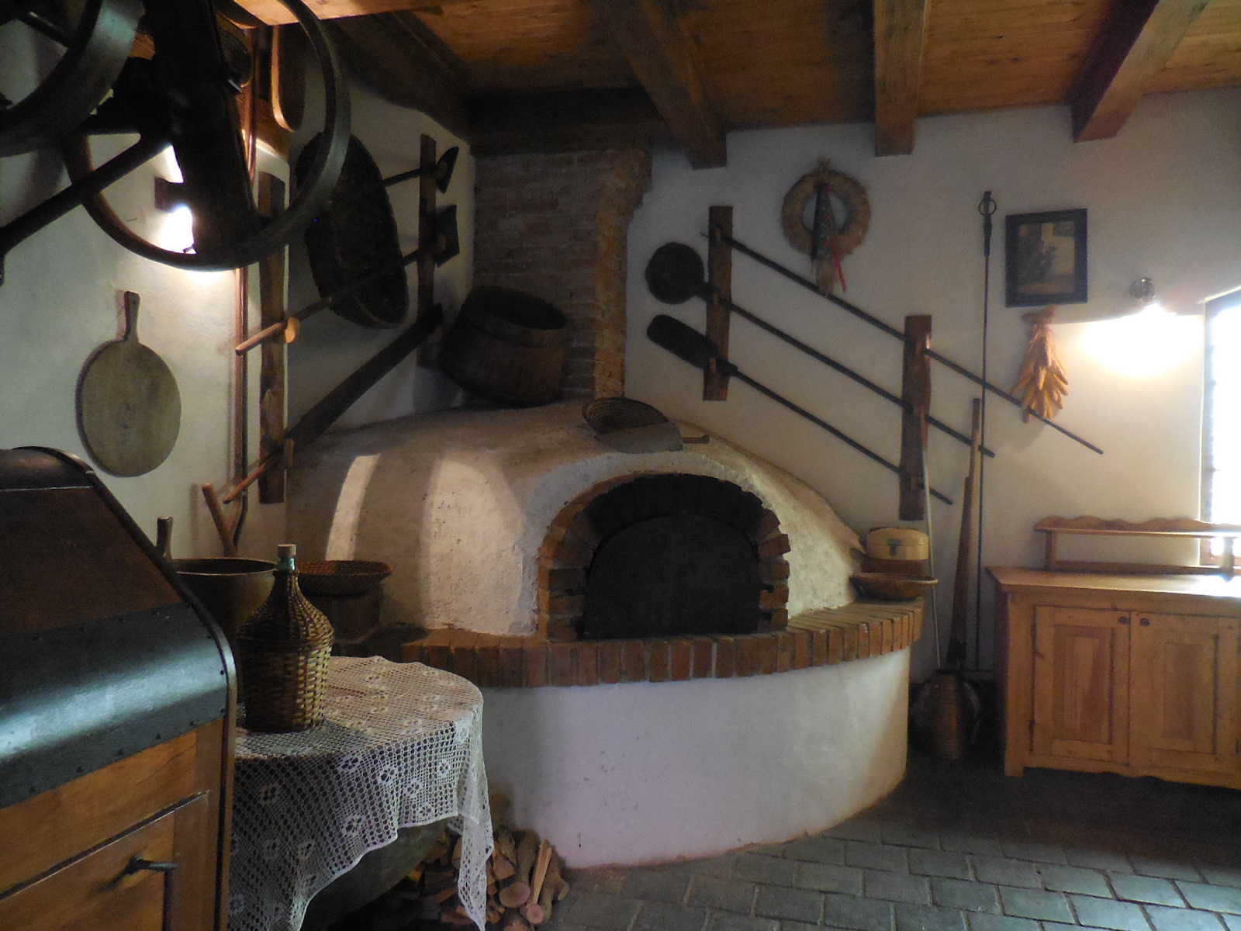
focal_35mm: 25
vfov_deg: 54.9
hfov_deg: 69.4
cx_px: 620
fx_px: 896
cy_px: 466
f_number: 3.3
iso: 800
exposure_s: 1/15
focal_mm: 4.5
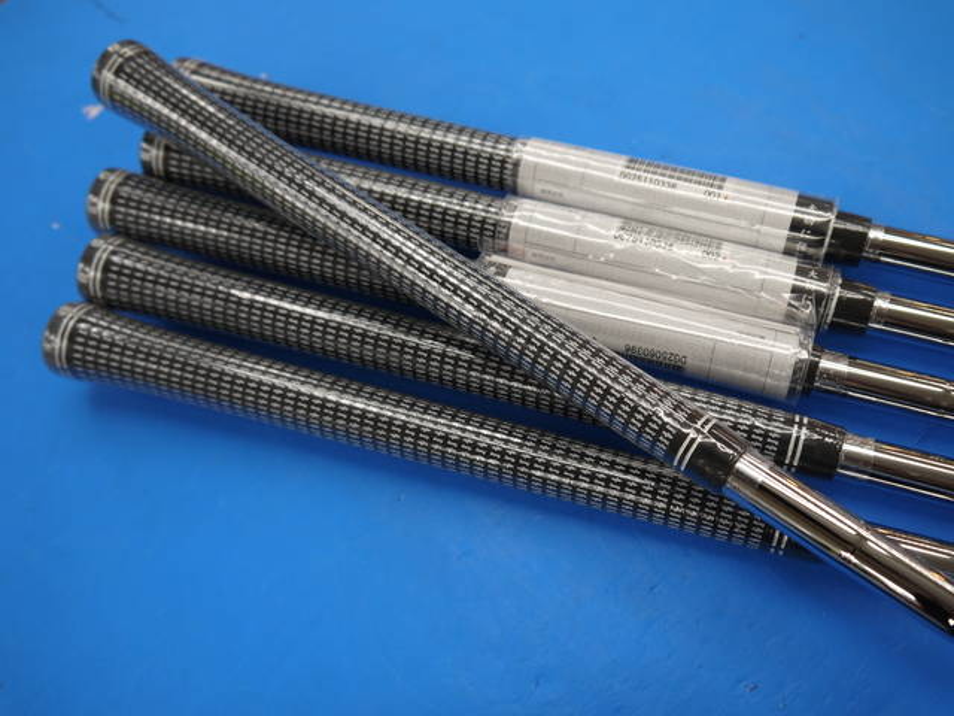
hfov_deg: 51.4
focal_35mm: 36
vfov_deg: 39.7
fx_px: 992
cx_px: 477
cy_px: 358
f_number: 4
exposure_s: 1/100
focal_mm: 18
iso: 160
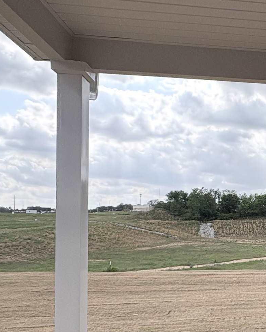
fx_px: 423
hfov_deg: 30.9
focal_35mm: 43
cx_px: 296
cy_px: 231
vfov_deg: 42.1
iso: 64
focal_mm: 2.22
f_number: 2.2
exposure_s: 1/2770
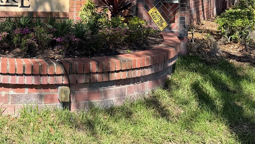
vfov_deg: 21.6
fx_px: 352
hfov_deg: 36.2
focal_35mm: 52
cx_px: 5
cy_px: -23
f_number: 1.78
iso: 80
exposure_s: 1/2110
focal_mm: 6.76
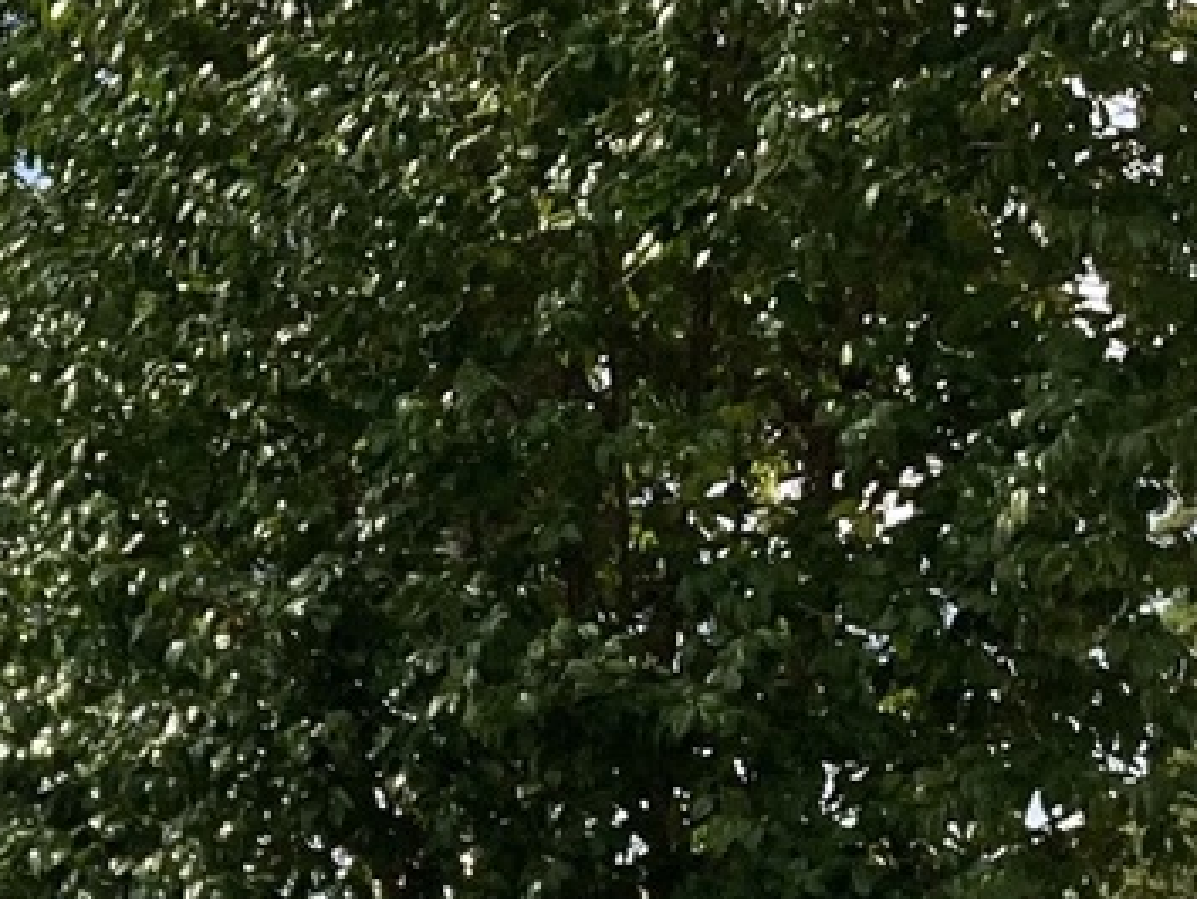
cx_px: -828
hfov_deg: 11.7
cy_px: 1808
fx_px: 5467
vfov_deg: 8.9
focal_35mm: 158
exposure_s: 1/1675
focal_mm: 3.99
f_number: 1.8
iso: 20
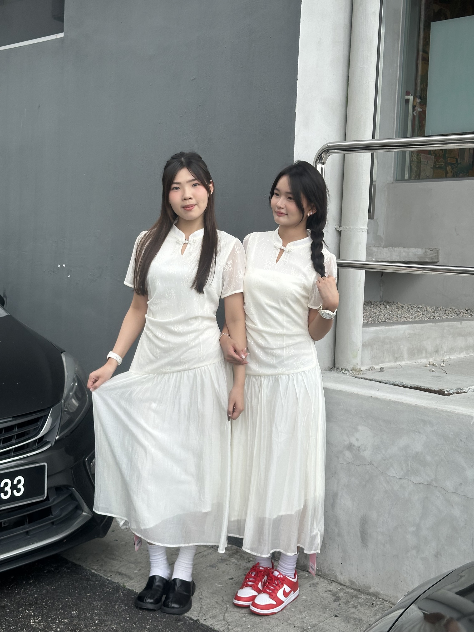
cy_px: 316
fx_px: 876
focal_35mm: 48
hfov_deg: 30.3
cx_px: 237
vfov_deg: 39.7
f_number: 1.78
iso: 64
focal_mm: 6.86
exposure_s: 1/1395
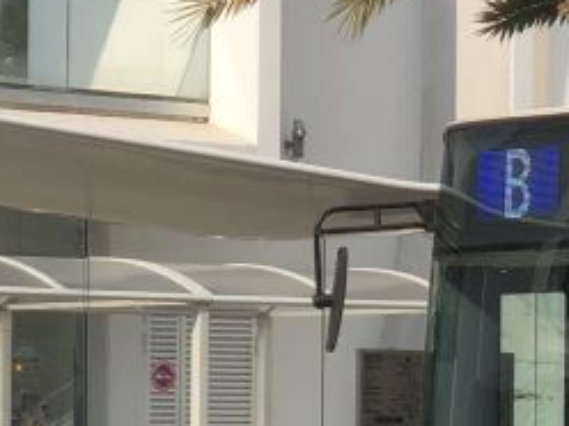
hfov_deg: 7.0
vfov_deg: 5.5
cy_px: 334
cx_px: 1305
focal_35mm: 268
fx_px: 4405
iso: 16
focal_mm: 6
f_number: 2.4
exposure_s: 1/1548
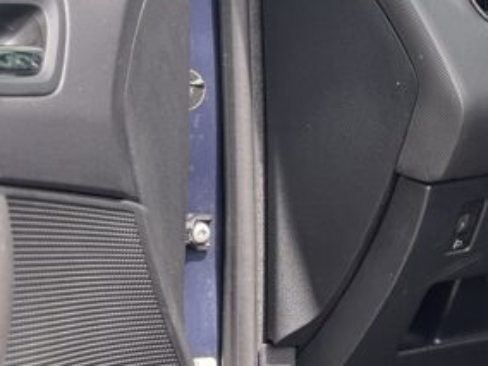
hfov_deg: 9.0
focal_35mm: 217
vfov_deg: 6.8
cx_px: 601
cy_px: 60
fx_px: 3059
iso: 50
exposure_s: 1/121
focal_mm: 9
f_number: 2.8
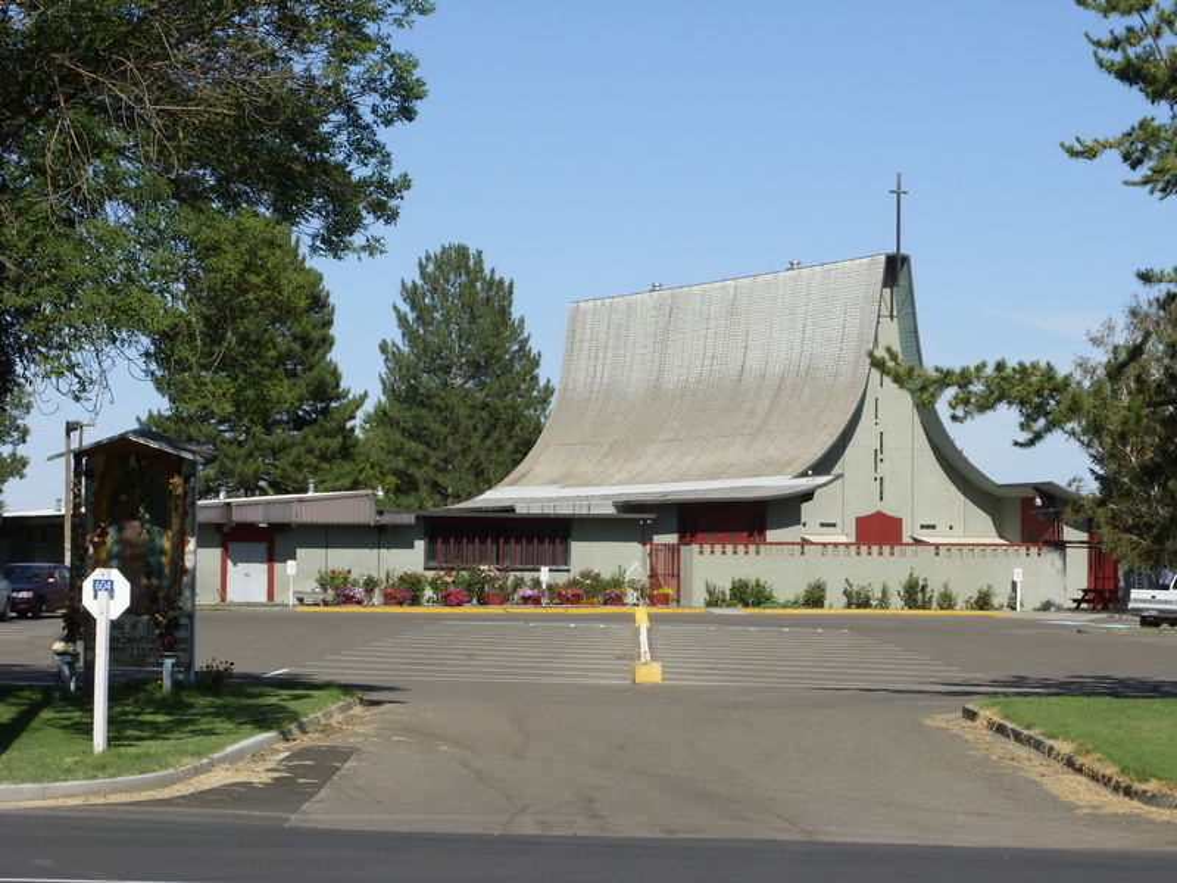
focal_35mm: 98
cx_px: 588
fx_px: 3332
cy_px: 442
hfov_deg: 20.0
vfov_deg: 15.1
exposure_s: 1/500
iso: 50
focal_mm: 16.4
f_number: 6
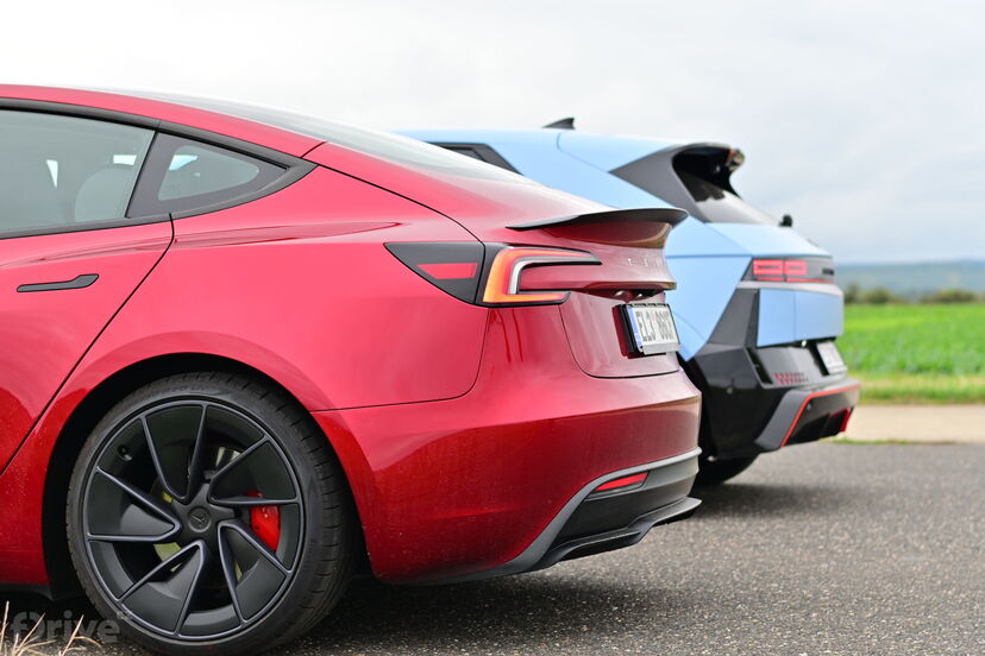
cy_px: 328
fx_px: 2052
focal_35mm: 75
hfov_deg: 27.0
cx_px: 492
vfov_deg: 18.2
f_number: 2.5
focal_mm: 50
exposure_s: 1/250
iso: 100
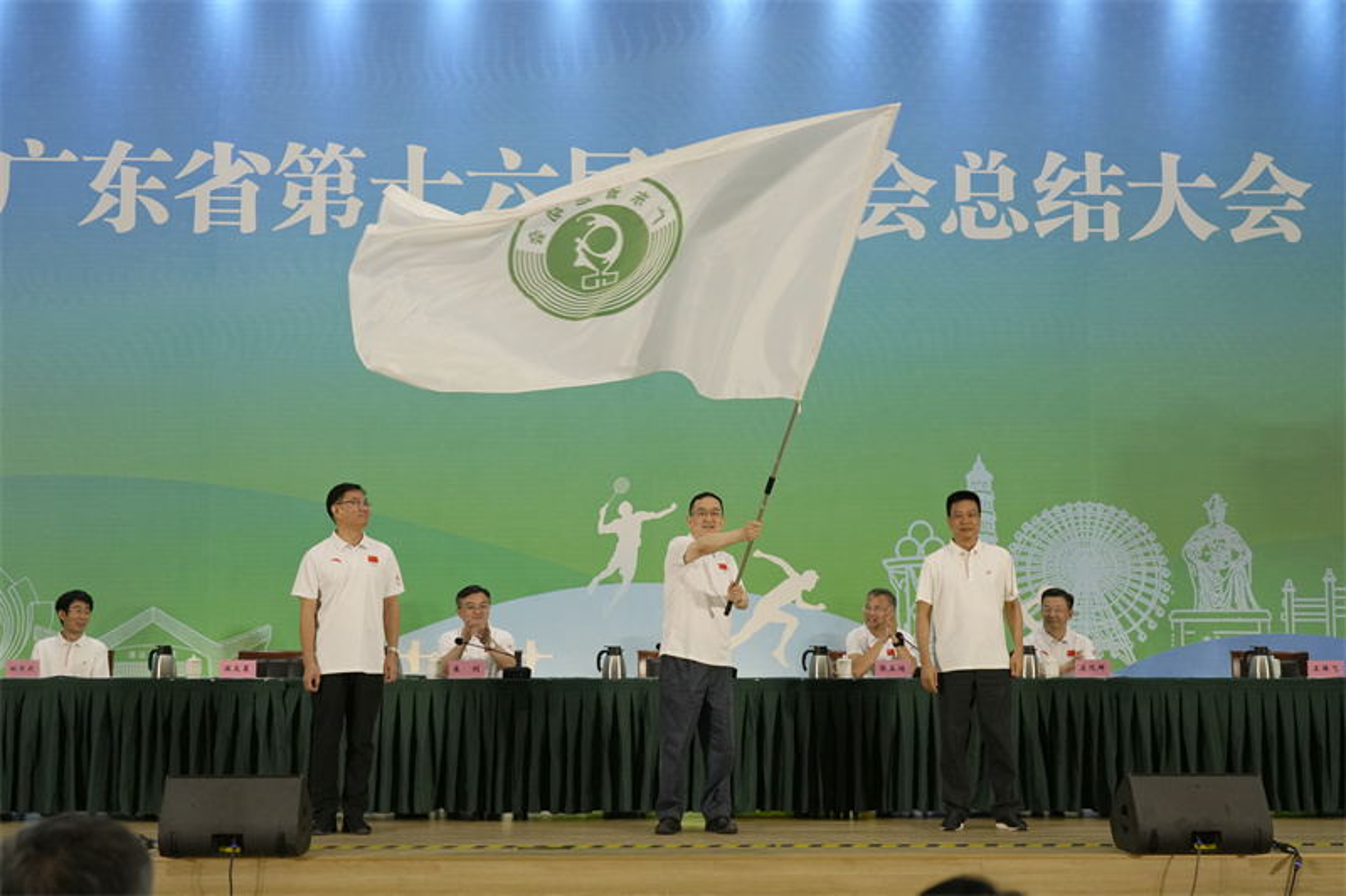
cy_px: 448
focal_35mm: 50
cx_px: 673
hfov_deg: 39.6
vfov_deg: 27.0
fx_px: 1869
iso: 2000
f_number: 6.3
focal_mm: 50
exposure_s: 1/250
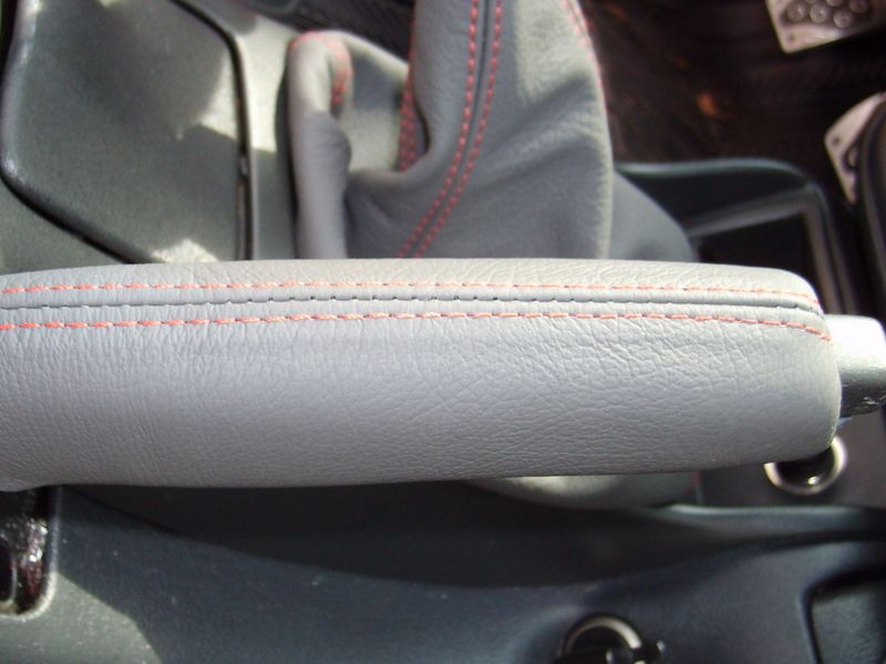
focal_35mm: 35
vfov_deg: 40.7
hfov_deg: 52.6
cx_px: 443
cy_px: 332
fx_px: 896
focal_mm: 5.8
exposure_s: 1/45
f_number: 2.8
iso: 100
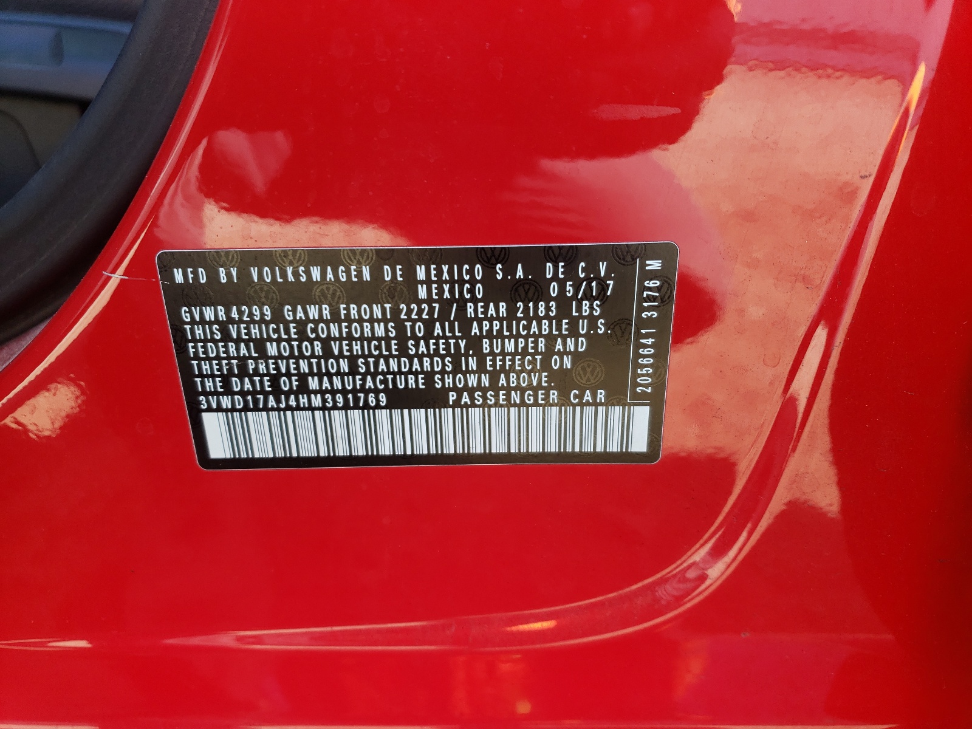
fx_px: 730
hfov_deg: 67.3
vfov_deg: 53.1
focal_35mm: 26
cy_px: 364
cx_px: 486
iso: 50
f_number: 1.5
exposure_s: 1/120
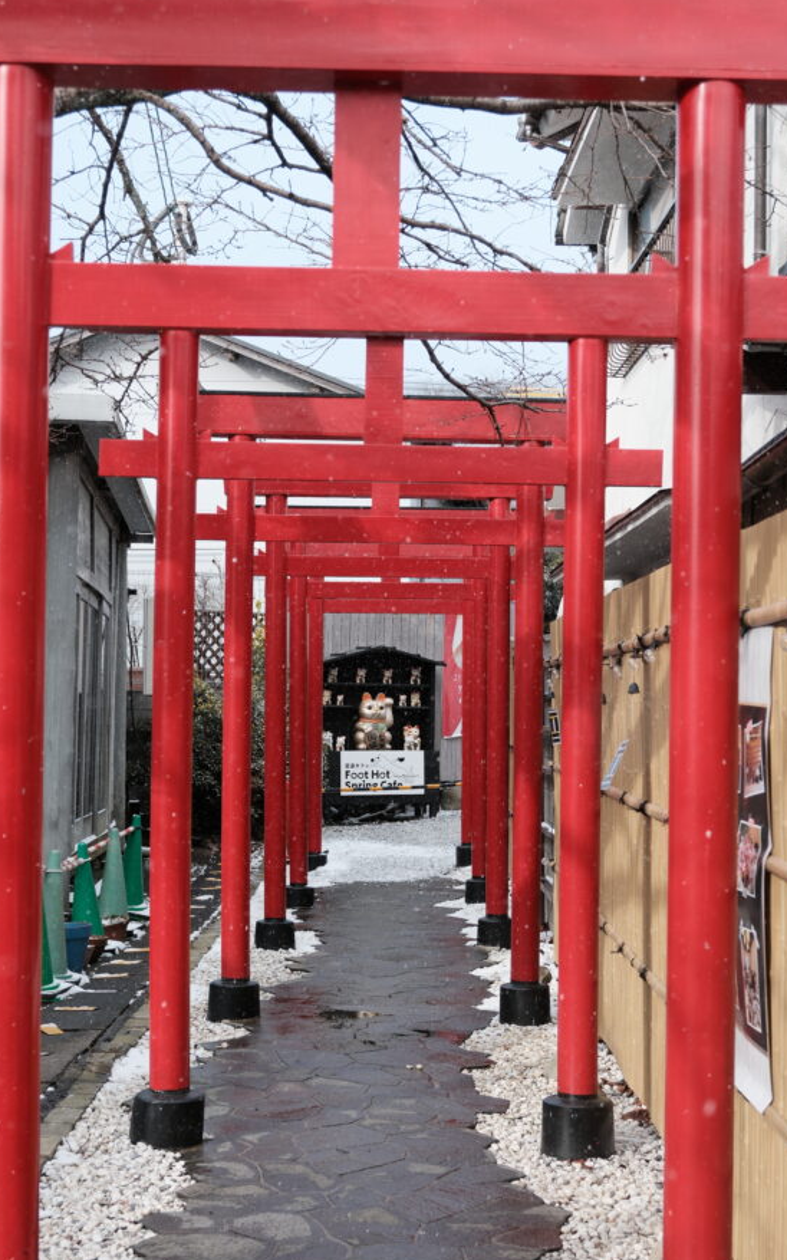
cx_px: 378
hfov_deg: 25.8
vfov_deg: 40.2
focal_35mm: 50
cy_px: 717
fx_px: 1716
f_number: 4
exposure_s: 1/250
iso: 250
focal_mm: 27.9
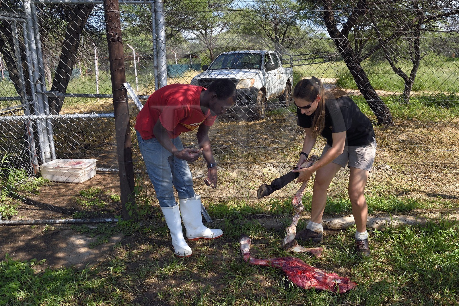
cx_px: 230
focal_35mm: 24
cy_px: 153
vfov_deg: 53.1
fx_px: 306
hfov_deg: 73.8
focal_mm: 24
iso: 400
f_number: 11
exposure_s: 1/320
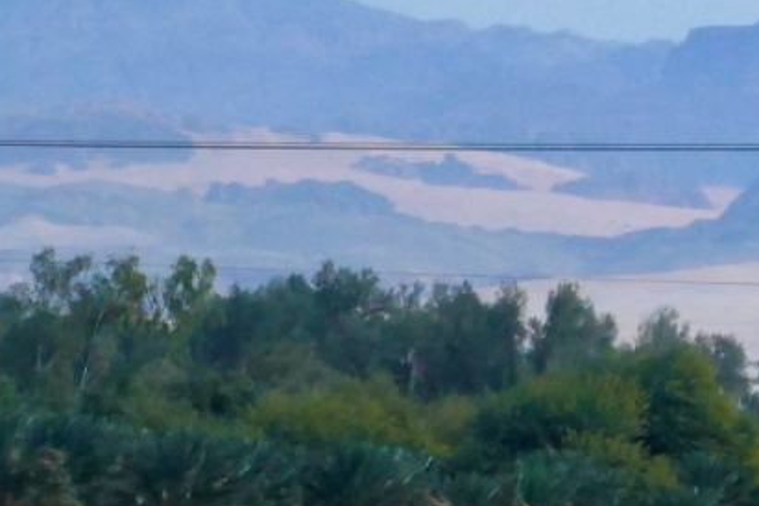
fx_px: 11574
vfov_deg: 2.5
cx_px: 576
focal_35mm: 549
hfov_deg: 3.8
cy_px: 332
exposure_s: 1/640
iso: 500
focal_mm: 51.3
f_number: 5.8
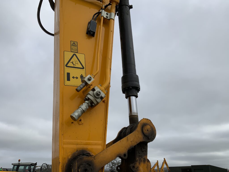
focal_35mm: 29
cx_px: 114
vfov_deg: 48.2
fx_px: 192
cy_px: 86
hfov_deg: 61.7
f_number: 1.8
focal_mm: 3
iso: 16
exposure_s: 1/2227
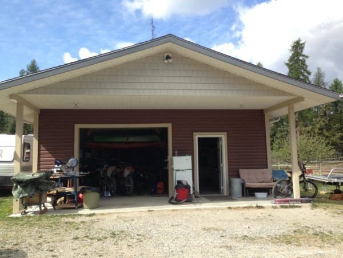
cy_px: 129
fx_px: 327
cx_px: 172
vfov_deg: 42.9
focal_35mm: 33
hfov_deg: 55.4
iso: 50
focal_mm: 4.12
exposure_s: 1/786
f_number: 2.4
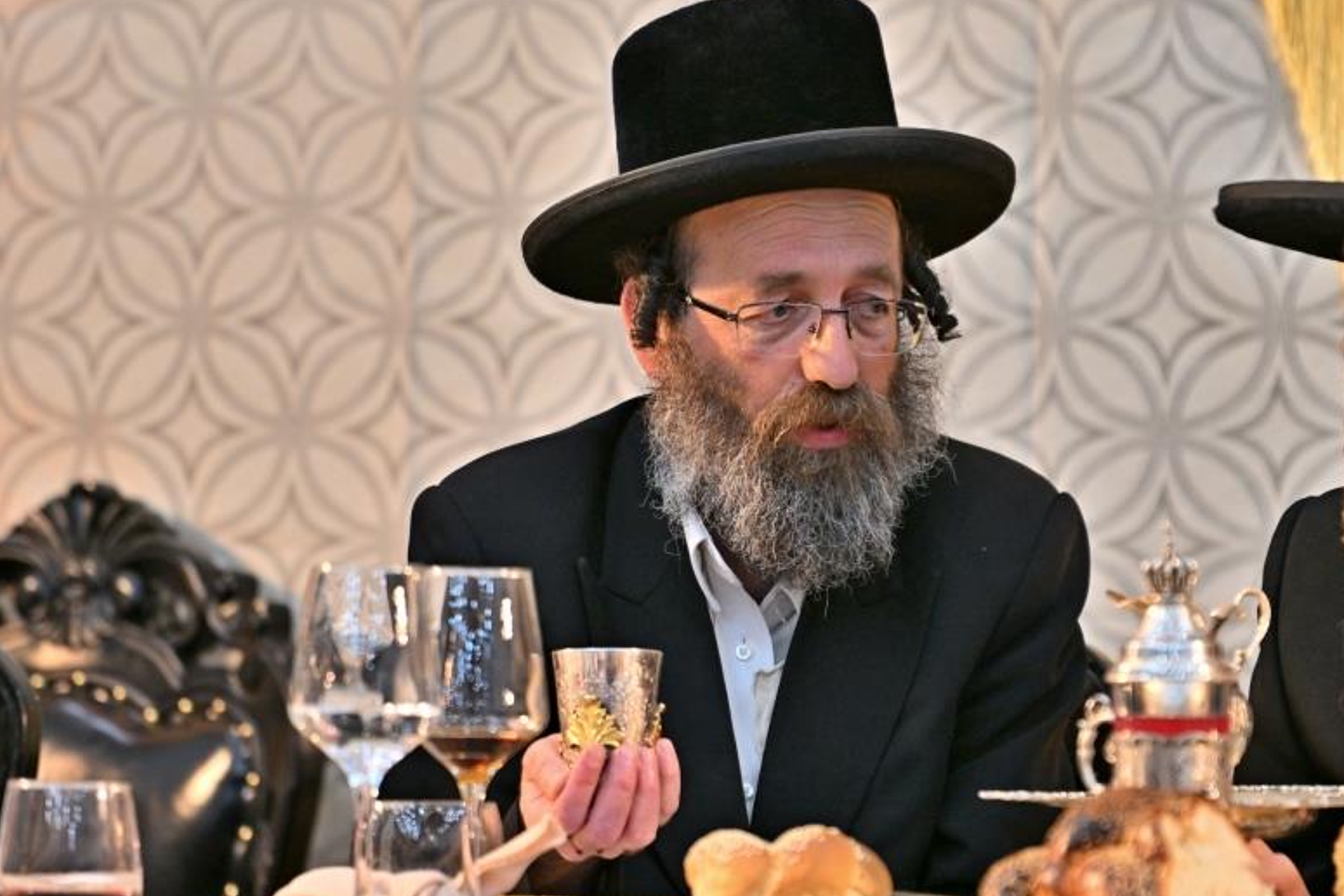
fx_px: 14820
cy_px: 390
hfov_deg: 5.2
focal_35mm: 397
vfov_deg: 3.5
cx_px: 792
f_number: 2.8
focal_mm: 200
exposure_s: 1/160
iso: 320
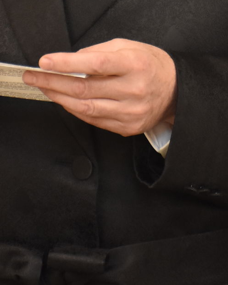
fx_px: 2648
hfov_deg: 4.9
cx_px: 101
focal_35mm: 314
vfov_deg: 6.1
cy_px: -174
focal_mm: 66
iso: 1600
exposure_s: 1/100
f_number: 5.6
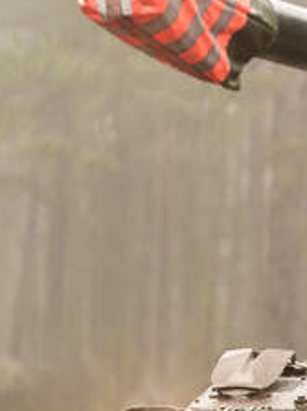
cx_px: 750
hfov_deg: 2.1
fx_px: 8487
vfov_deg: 2.8
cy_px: 202
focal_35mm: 717
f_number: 2.8
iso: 800
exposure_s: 1/250
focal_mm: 200
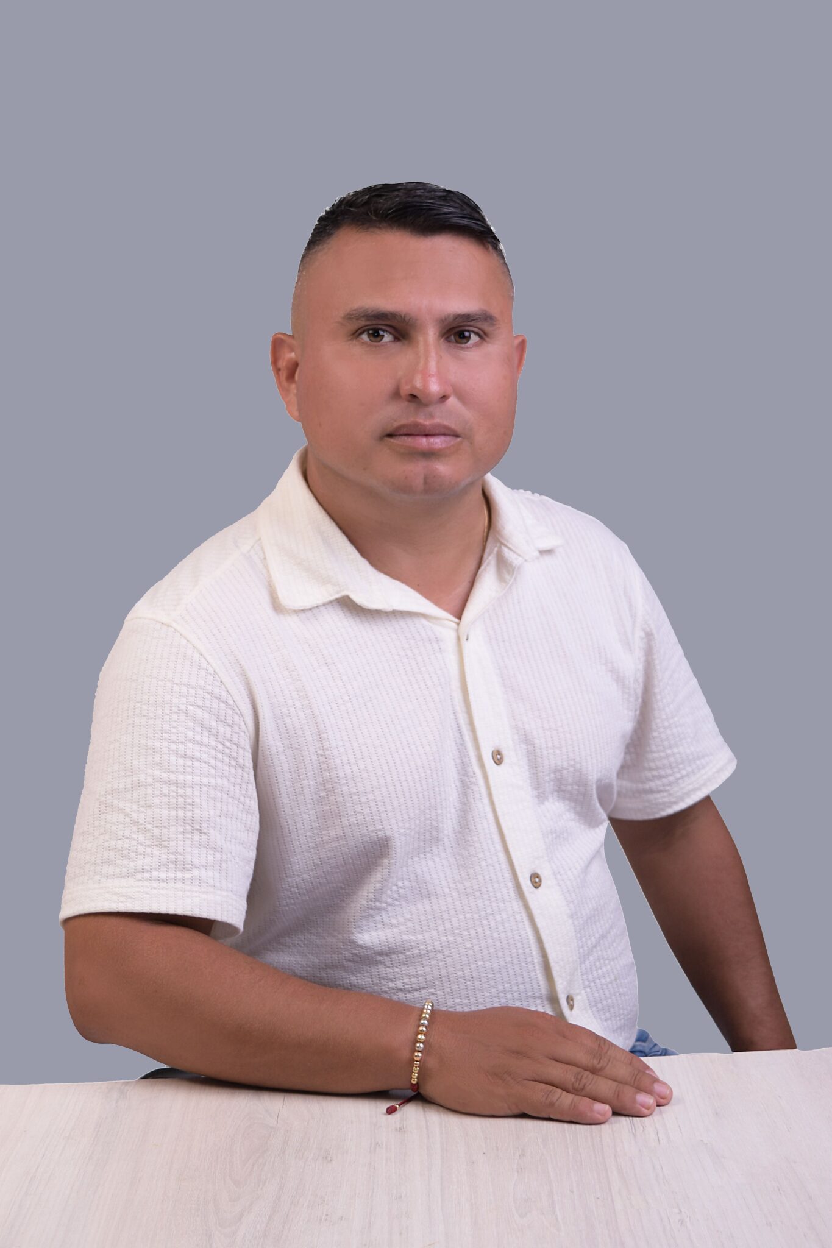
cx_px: 416
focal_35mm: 54
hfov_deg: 25.1
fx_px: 1872
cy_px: 624
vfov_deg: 36.9
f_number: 5.6
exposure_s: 1/200
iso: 160
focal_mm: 36
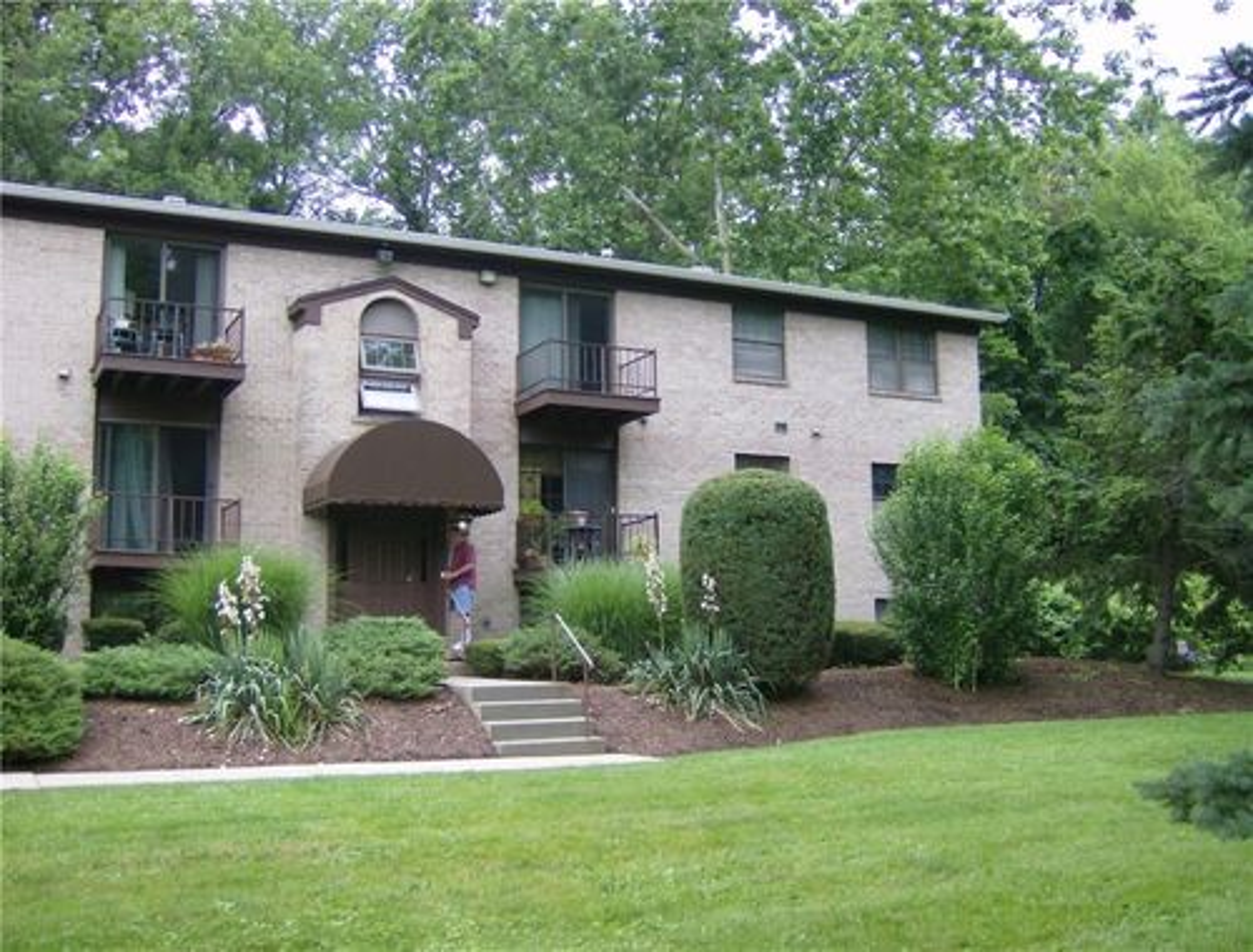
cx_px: 626
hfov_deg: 51.1
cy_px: 476
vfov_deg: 40.0
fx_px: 1309
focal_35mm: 36
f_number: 2.8
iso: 100
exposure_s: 1/221
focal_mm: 6
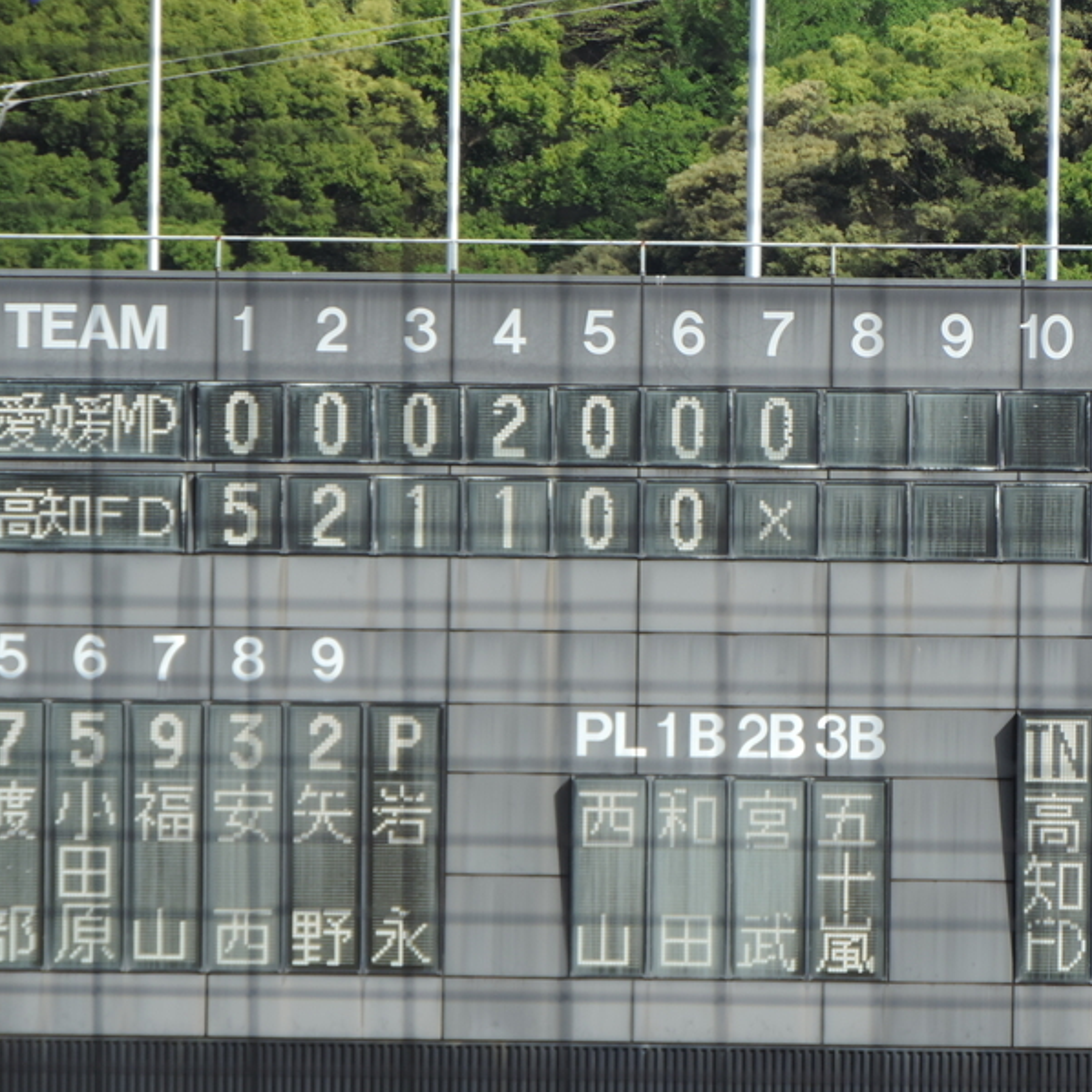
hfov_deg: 3.7
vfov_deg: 3.7
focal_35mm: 473
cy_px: 546
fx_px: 16882
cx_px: 677
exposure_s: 1/320
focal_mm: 71.3
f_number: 4.8
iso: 80
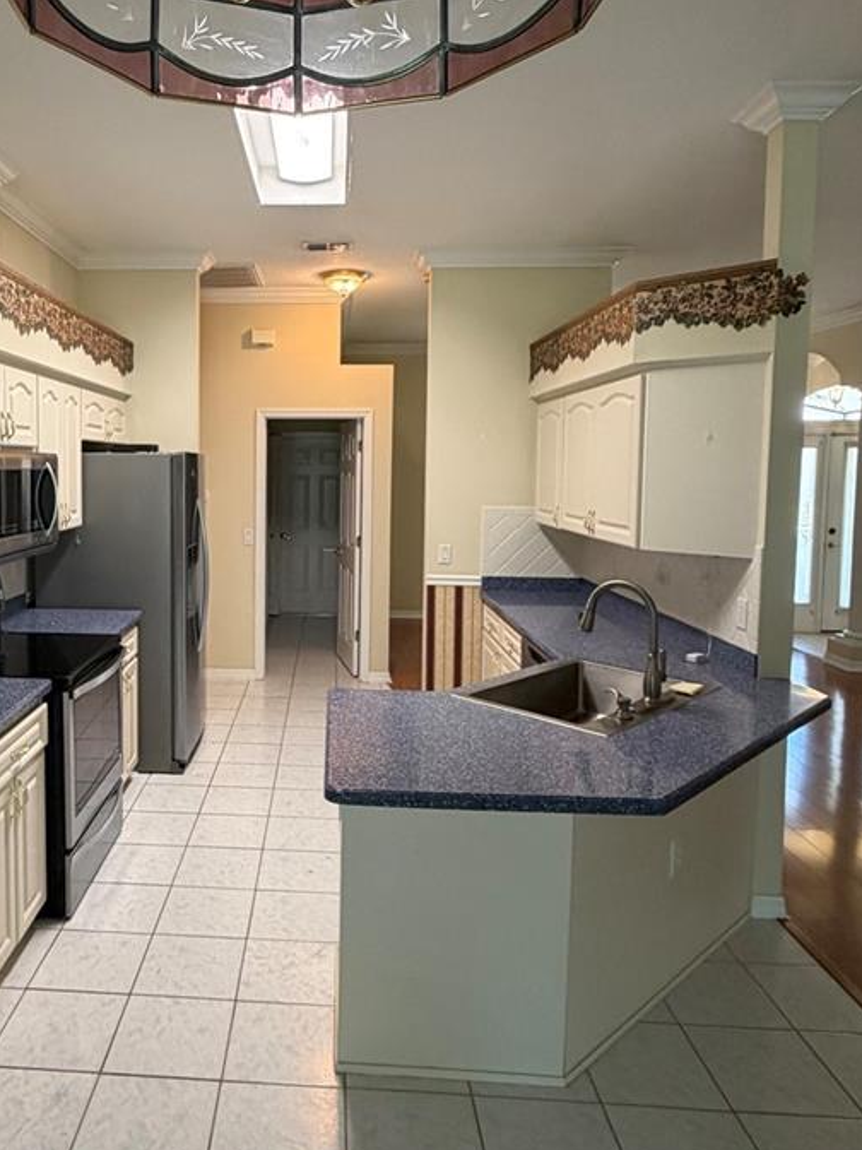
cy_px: 531
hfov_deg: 53.5
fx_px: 830
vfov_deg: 69.3
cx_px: 272
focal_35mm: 25
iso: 200
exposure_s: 1/60
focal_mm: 2.22
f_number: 2.2
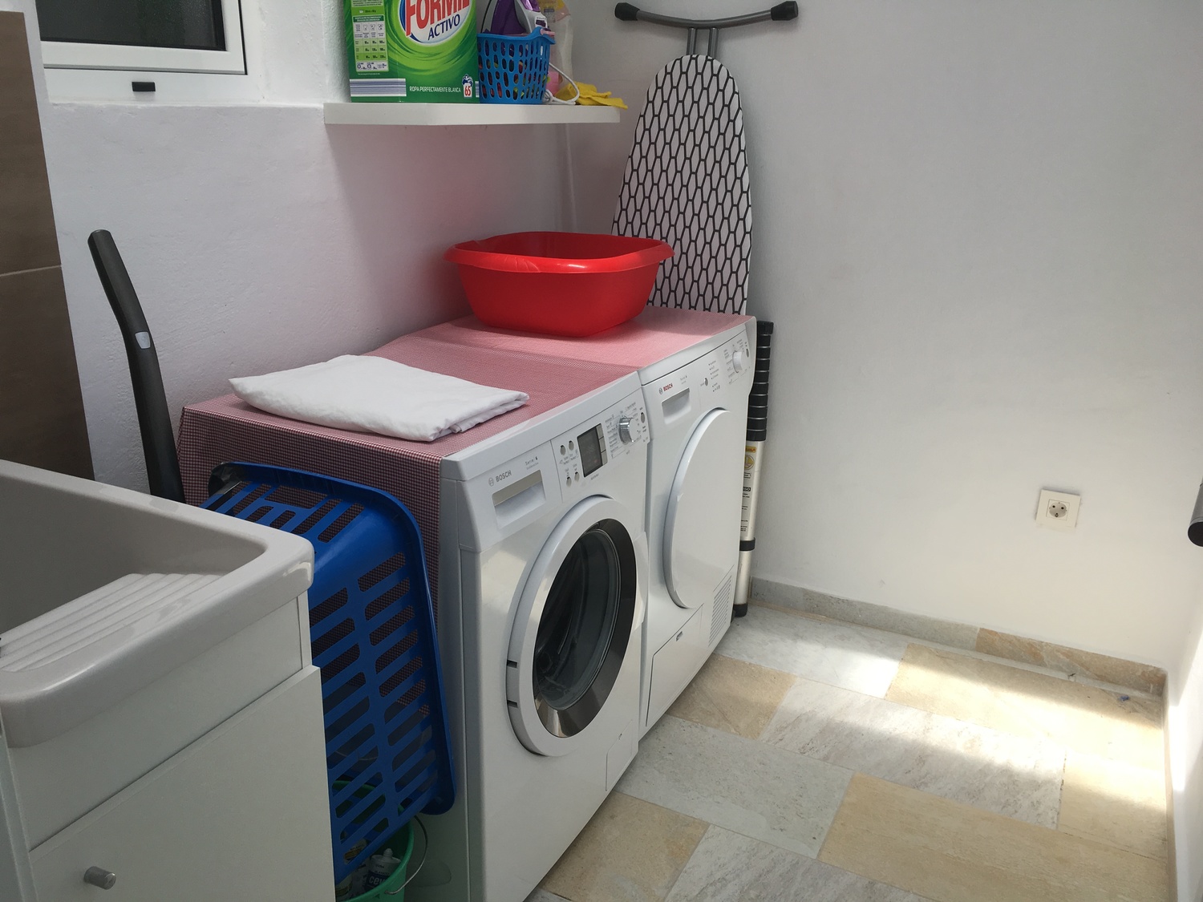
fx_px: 1008
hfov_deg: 61.7
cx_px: 602
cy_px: 451
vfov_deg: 48.2
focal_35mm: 29
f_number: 2.2
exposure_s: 1/427
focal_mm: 4.15
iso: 25
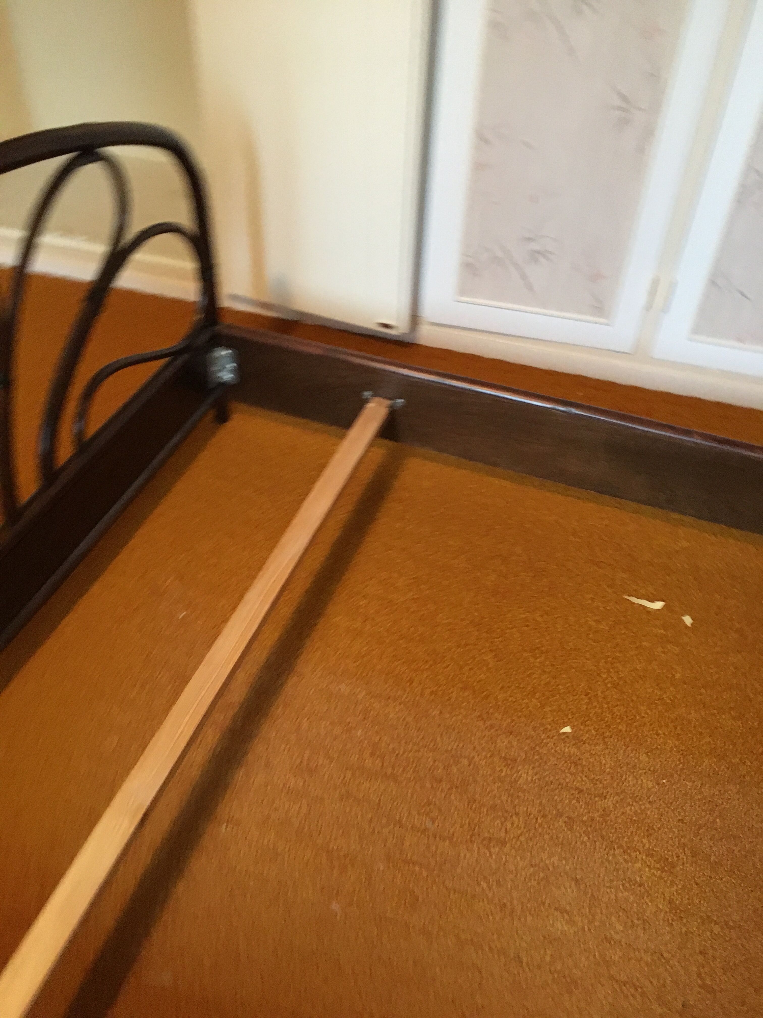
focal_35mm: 29
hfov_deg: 48.2
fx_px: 852
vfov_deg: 61.7
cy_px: 509
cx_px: 382
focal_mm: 4.15
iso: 250
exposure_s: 1/17
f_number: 2.2
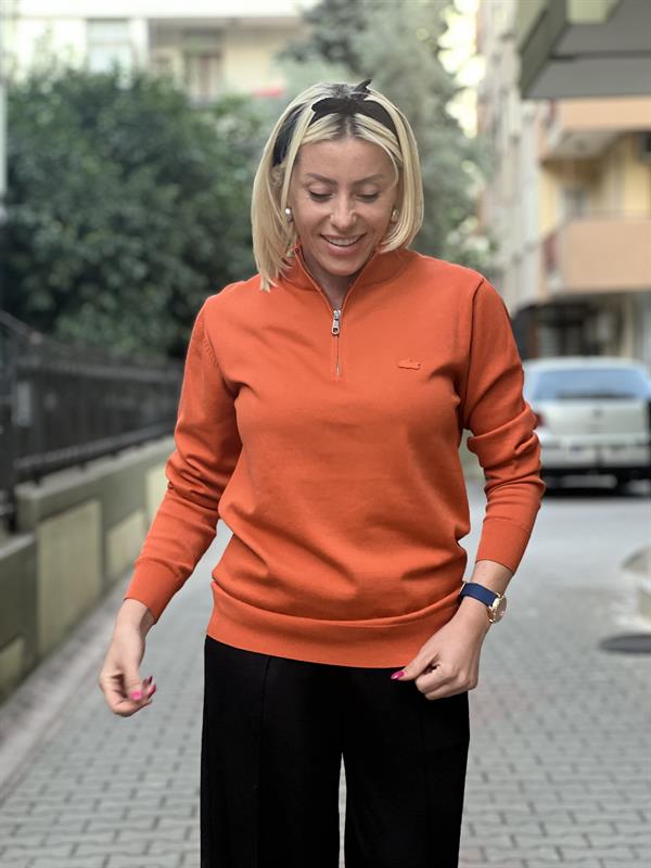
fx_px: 1931
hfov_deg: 19.1
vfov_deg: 25.3
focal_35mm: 77
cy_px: 434
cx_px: 326
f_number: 2.8
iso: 200
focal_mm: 9
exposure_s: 1/40
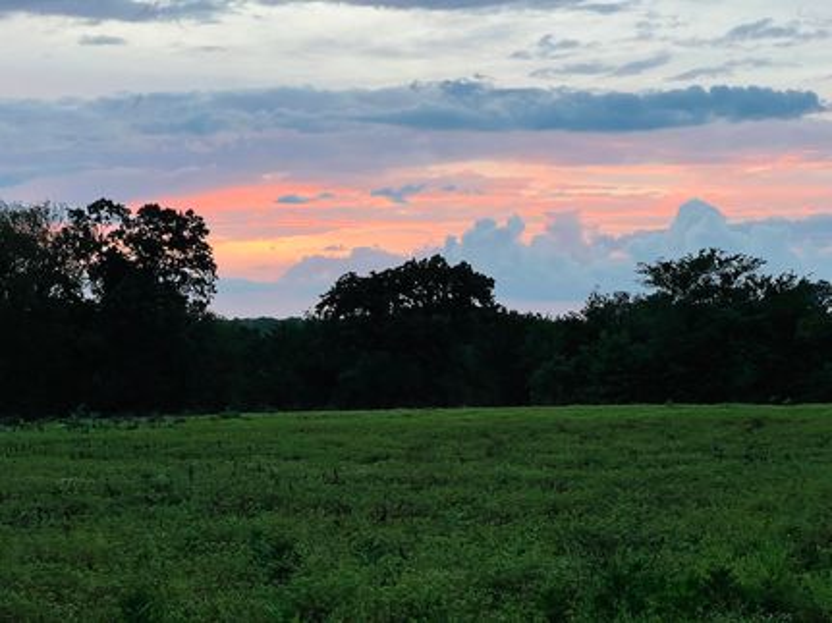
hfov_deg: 25.3
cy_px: 312
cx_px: 416
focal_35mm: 77
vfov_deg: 19.1
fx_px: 1850
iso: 250
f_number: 2.8
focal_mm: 9
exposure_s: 1/60
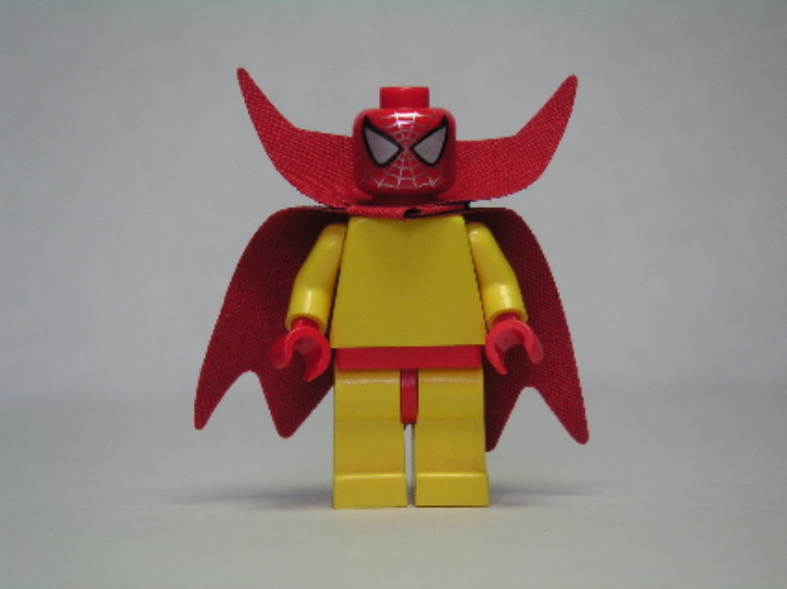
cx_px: 394
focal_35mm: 111
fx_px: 2521
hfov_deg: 17.7
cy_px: 294
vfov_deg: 13.3
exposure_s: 1/111
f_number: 3.6
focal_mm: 17.1
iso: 50
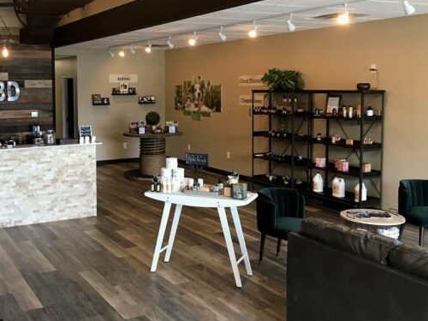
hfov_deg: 43.2
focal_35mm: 43
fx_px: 532
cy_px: 121
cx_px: 138
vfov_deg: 33.4
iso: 32
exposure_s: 1/30
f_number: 1.8
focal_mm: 3.99
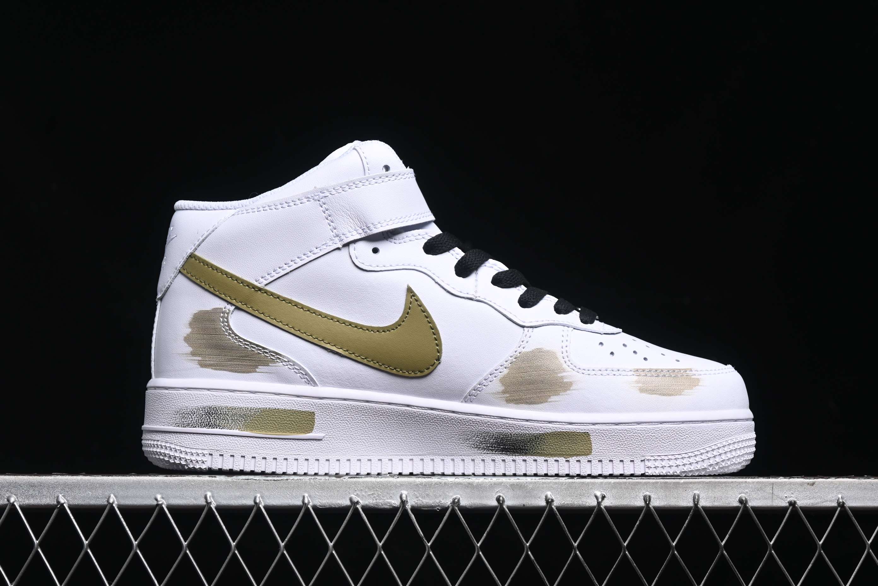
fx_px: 1829
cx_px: 439
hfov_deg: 27.0
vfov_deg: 18.2
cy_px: 293
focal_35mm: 75
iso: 160
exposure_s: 1/60
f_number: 6.3
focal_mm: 50
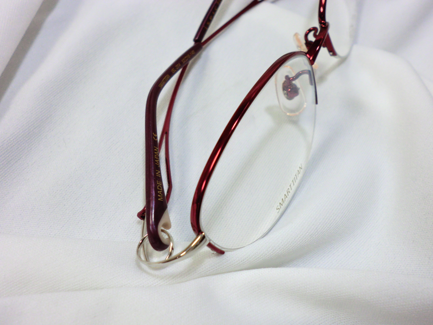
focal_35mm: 32
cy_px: 162
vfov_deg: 44.2
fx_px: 400
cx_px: 216
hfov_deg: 56.8
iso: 125
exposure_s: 1/60
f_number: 3.5
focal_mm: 5.8
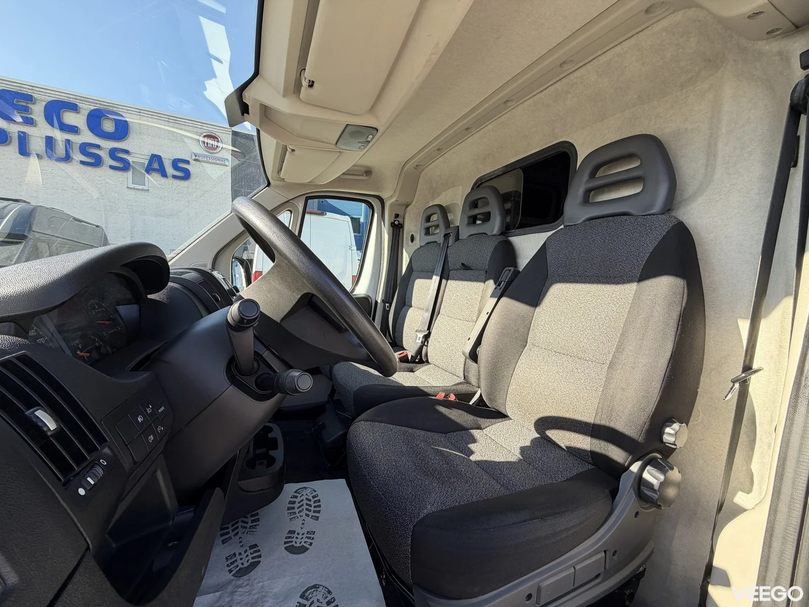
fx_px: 327
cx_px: 404
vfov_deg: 85.7
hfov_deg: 102.1
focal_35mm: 14
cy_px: 304
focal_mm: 2.22
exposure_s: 1/203
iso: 40
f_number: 2.2
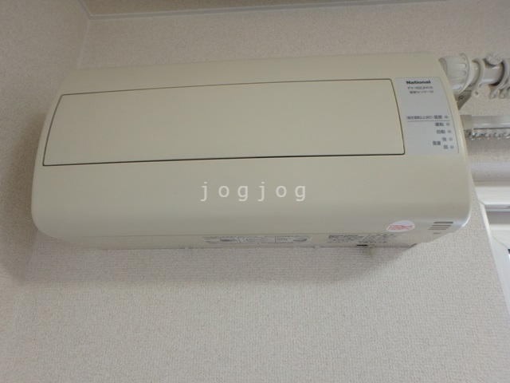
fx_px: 309
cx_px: 255
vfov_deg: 63.4
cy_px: 192
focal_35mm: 21
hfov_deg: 79.0
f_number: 3.5
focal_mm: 3.7
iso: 200
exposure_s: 1/40
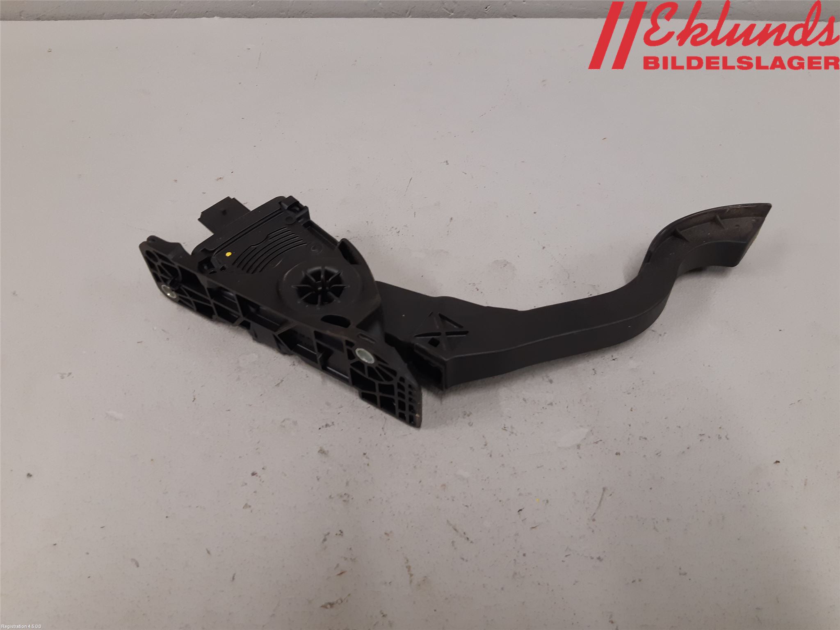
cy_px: 315
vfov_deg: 53.1
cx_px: 420
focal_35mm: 26
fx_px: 631
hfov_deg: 67.3
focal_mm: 3.93
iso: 125
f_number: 1.7
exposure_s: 1/50
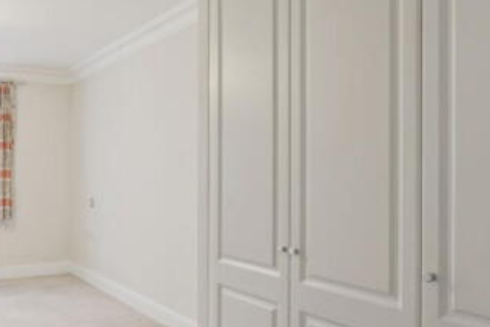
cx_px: 116
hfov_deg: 54.3
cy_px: 184
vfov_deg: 39.9
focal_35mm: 33
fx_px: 449
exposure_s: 1/5
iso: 640
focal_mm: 16
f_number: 10
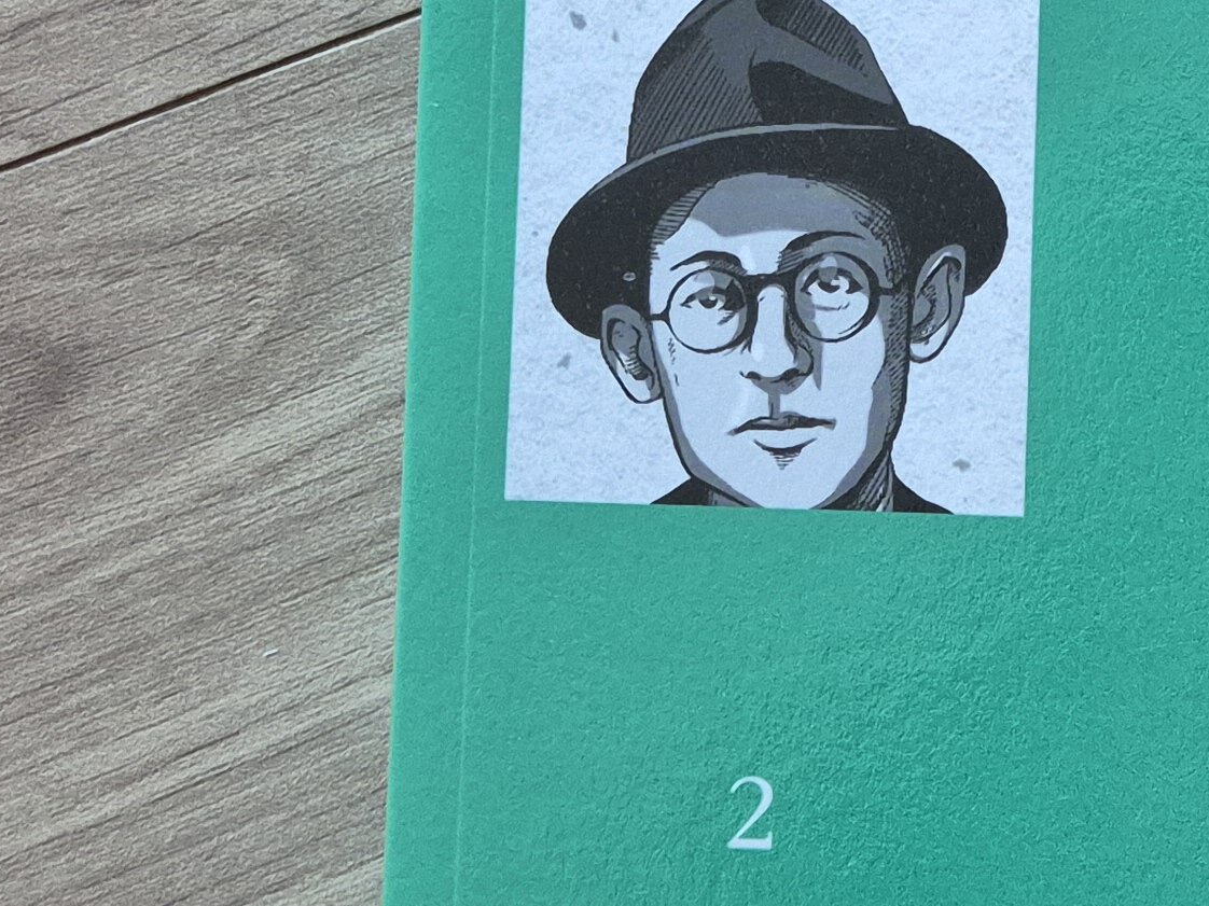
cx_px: 1147
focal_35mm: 82
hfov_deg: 23.1
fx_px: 2863
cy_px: 65
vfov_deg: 17.7
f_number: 1.8
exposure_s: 1/60
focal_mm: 5.4
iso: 800
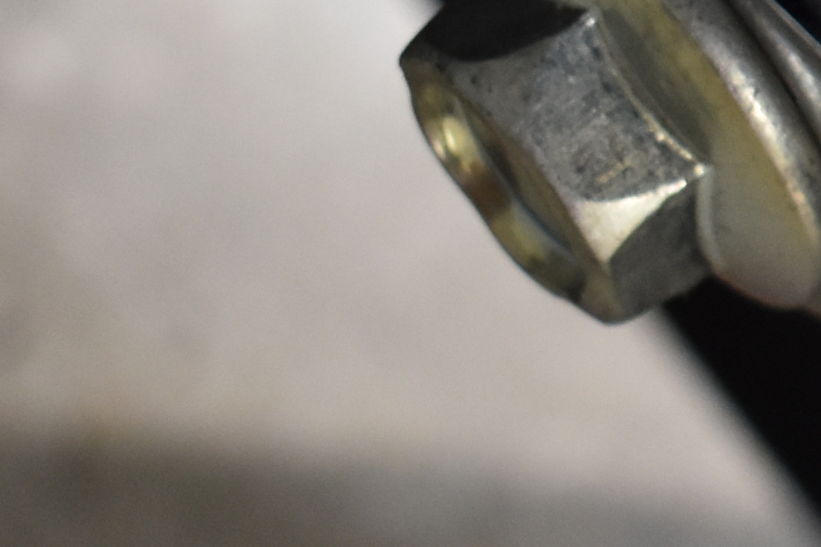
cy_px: 209
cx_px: 2157
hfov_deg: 6.9
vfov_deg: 5.0
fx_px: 6315
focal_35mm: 277
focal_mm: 34
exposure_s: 1/60
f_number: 4.5
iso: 800
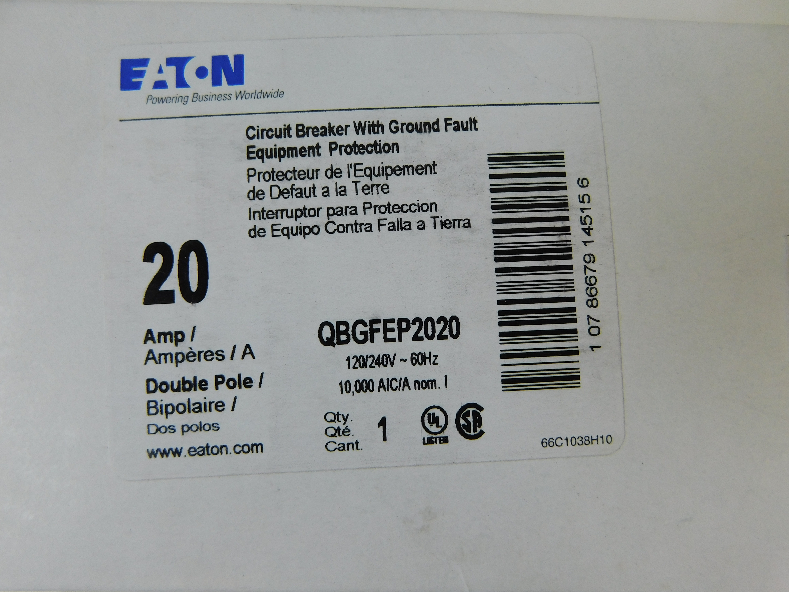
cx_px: 394
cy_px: 296
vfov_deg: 58.9
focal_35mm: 23
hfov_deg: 73.9
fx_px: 524
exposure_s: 1/60
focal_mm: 4
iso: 125
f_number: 3
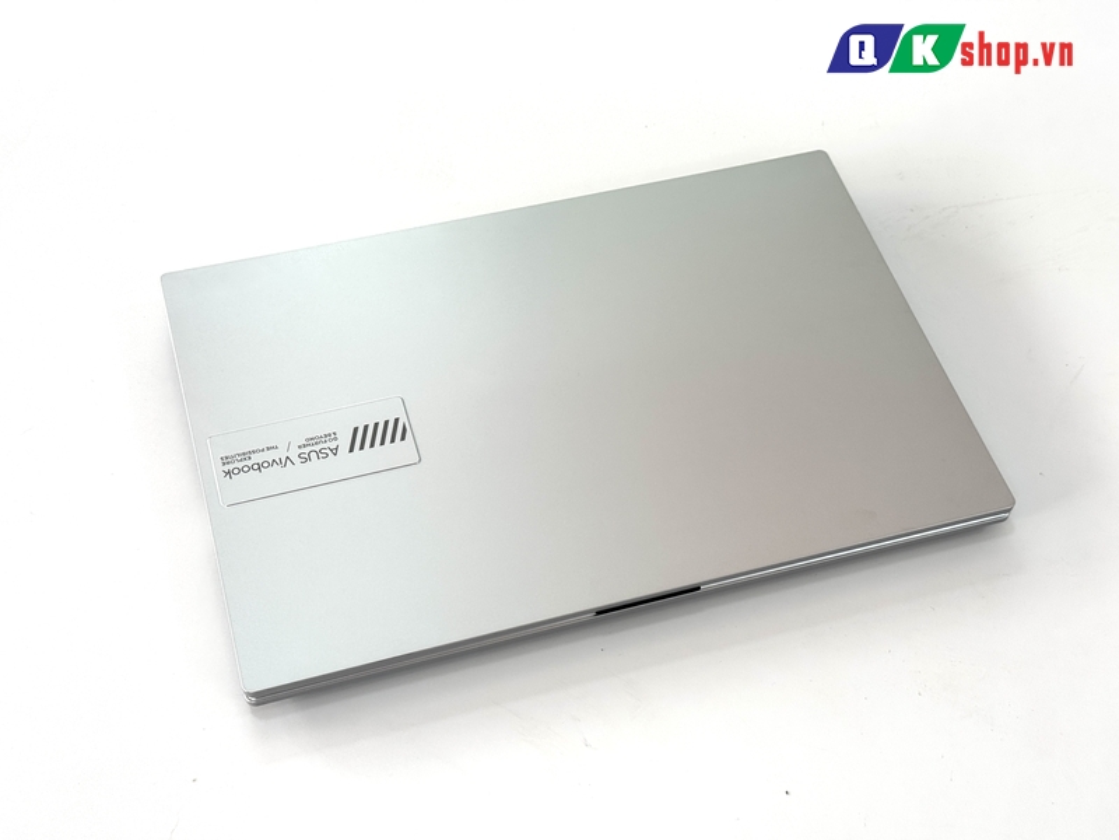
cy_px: 420
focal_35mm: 48
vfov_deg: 30.3
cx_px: 560
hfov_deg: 39.7
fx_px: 1552
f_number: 1.78
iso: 64
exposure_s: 1/315
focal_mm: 6.76
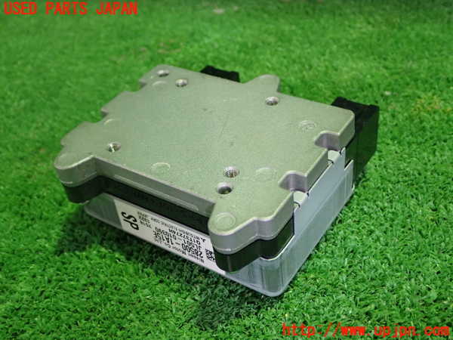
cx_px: 226
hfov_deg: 42.9
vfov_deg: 32.9
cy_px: 170
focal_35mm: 44
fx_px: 576
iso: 800
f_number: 2.9
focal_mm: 7.84
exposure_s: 1/30
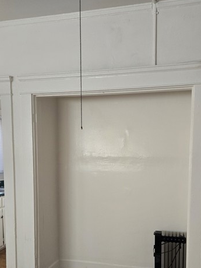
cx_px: 120
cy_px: 181
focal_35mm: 32
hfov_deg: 43.9
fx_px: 248
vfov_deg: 55.5
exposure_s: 1/180
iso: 200
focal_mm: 5.4
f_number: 1.8
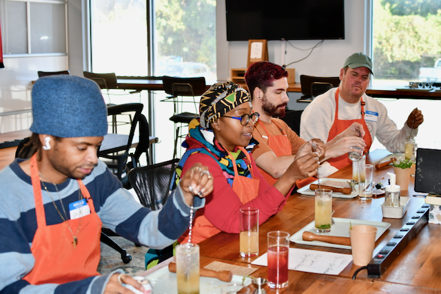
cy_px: 147
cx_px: 220
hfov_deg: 38.2
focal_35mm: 52
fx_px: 637
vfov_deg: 26.0
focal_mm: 35
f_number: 2.8
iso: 200
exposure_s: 1/125
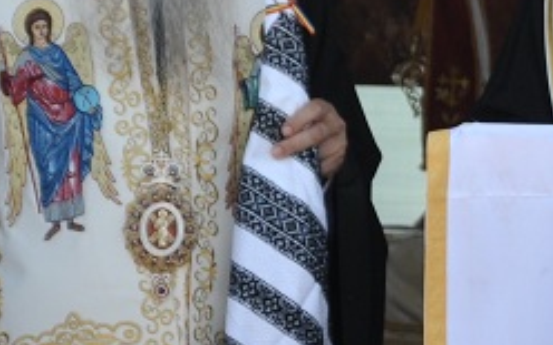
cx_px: 455
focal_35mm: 459
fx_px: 6918
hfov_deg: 4.6
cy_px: 175
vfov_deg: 2.9
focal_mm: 62
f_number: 5.3
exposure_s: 1/320
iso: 200
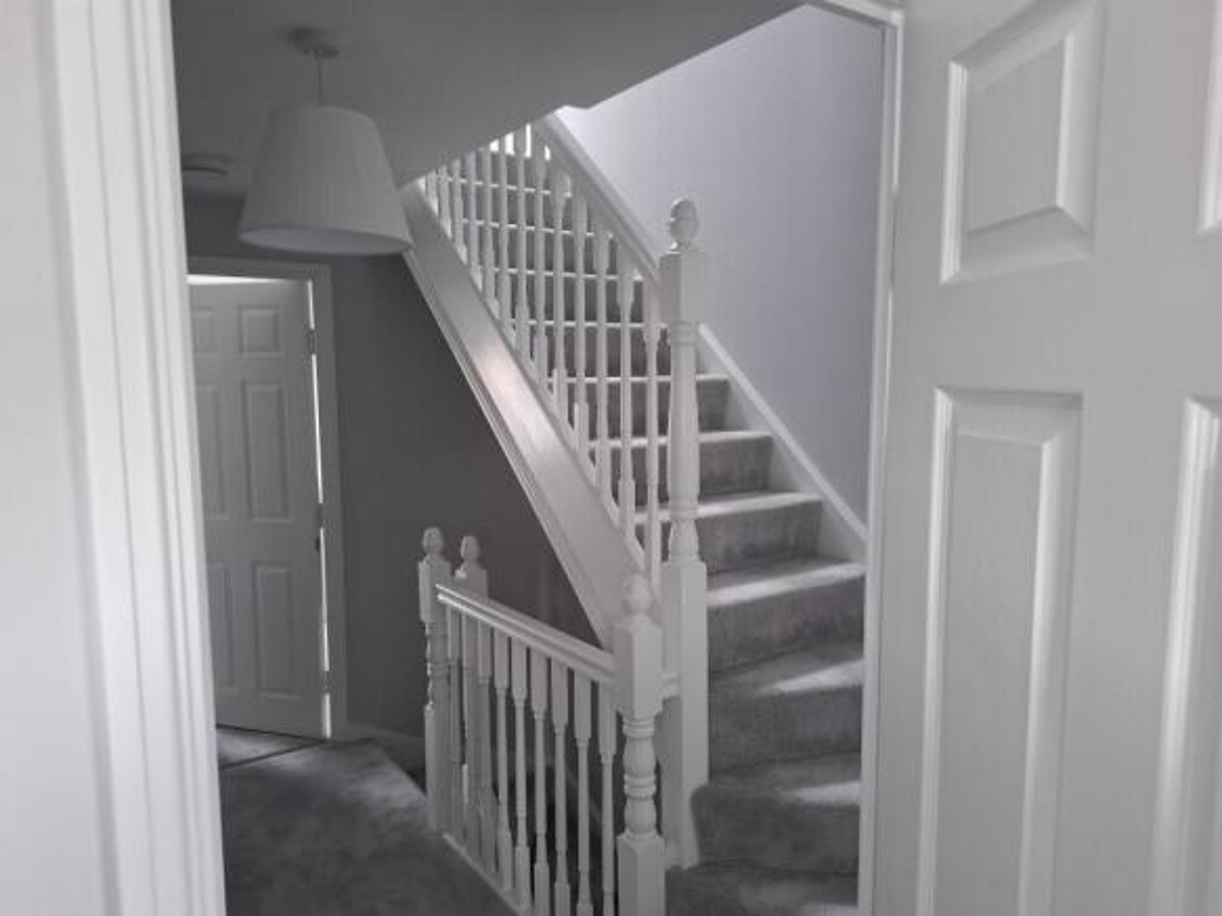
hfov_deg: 73.9
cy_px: 458
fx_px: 812
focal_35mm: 23
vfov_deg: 58.9
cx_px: 611
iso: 400
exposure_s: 1/30
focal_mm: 5.54
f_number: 1.8
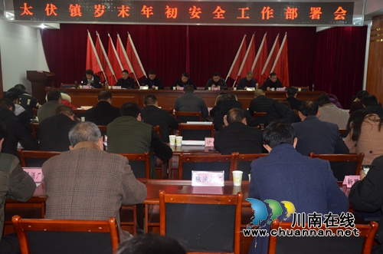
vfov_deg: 35.3
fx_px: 398
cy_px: 127
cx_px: 192
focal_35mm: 38
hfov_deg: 51.4
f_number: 4
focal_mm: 25
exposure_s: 1/60
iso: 800
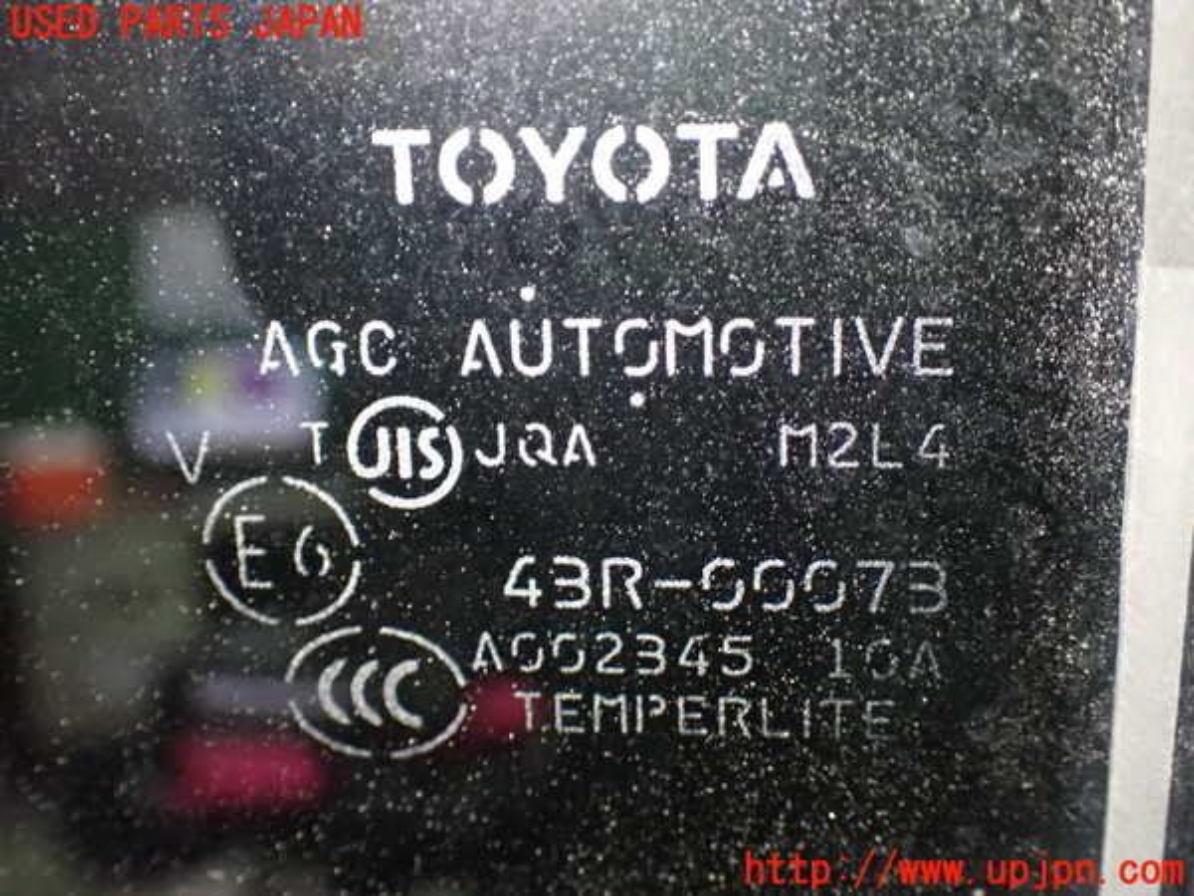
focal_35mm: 41
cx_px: 597
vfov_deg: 35.1
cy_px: 448
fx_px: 1414
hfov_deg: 45.8
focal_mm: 7.31
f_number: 2.8
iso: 1600
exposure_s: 1/25
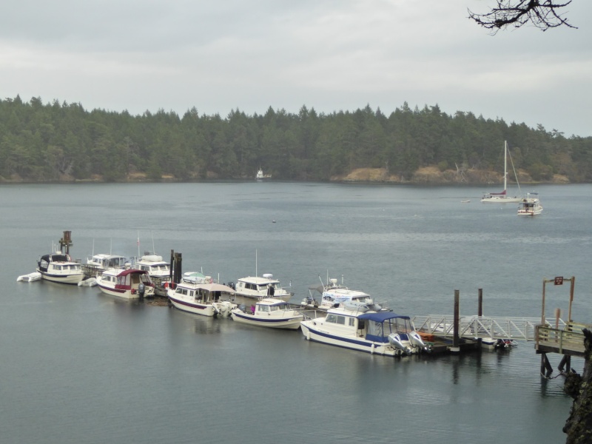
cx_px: 296
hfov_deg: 33.8
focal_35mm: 57
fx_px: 975
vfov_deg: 25.7
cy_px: 222
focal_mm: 9.6
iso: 160
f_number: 4.1
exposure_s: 1/125
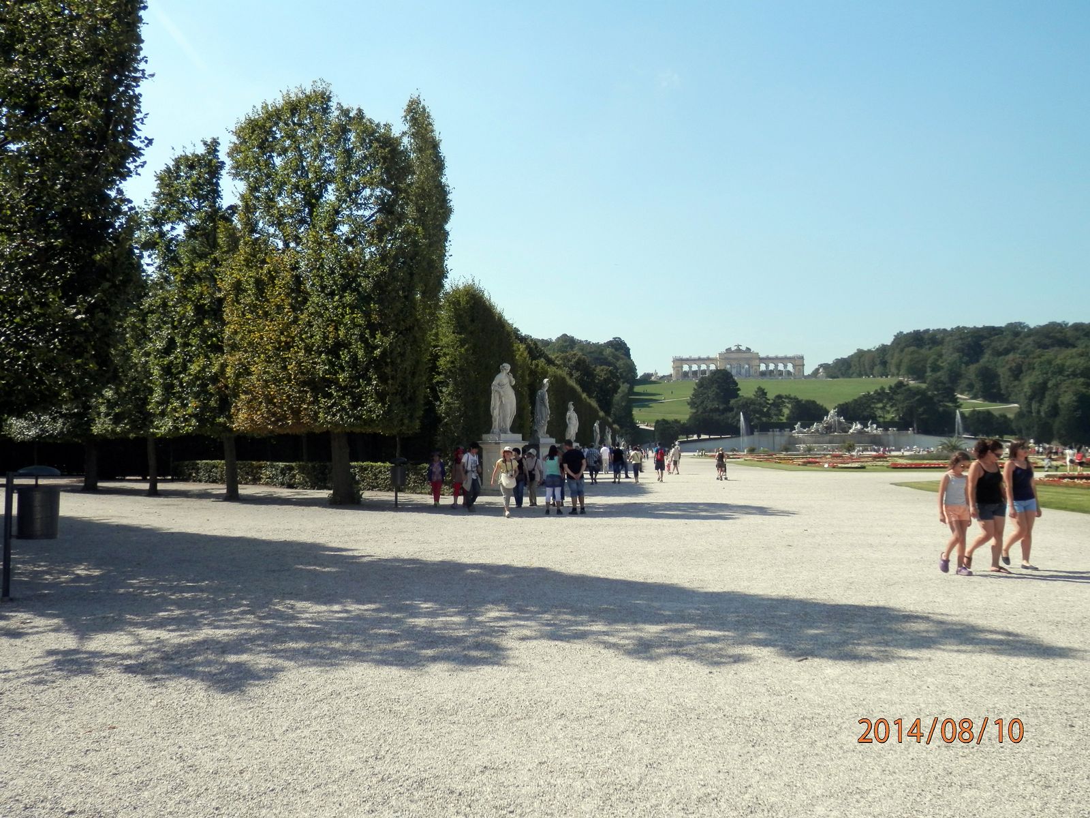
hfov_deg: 55.4
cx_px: 545
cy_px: 409
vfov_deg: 42.9
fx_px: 1039
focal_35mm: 33
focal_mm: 6
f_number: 9.7
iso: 80
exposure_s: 1/125
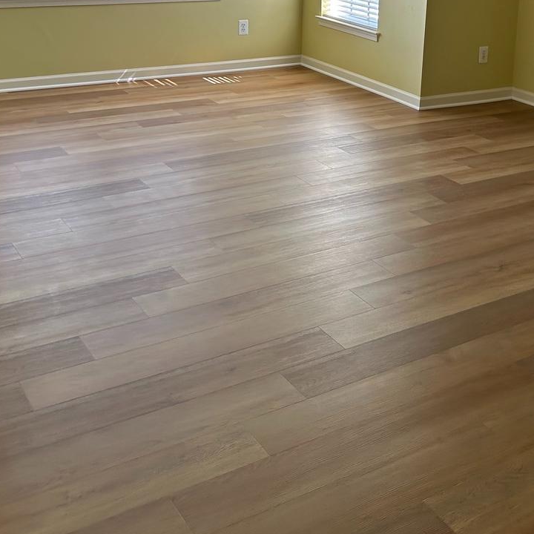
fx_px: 855
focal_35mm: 49
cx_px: 375
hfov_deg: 34.2
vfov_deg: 33.4
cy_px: 88
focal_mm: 5.7
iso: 64
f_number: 1.5
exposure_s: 1/126
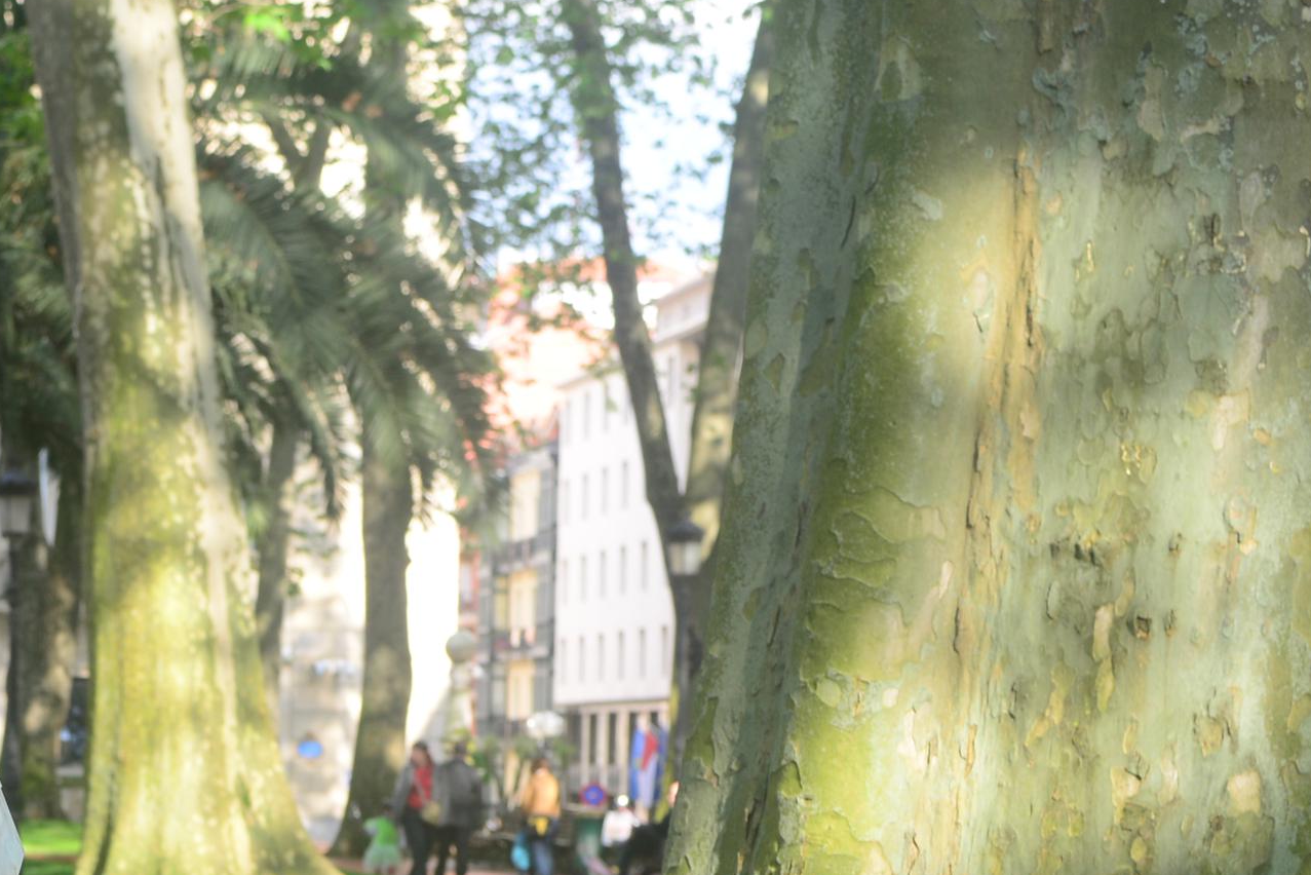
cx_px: -54
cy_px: 1318
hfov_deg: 16.5
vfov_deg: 10.9
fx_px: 4407
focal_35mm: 121
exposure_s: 1/125
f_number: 5.6
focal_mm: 35
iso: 200
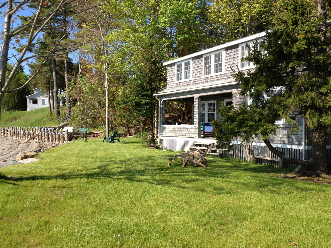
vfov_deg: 40.7
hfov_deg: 52.6
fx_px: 335
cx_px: 166
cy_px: 124
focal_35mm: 35
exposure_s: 1/905
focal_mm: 4.28
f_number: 2.4
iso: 80
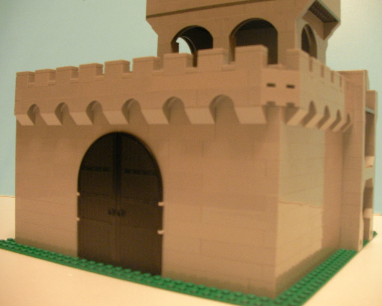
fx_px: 452
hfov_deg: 45.8
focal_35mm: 40
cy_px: 152
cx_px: 198
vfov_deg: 37.4
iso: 200
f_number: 3.5
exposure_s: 1/5.2
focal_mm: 6.3
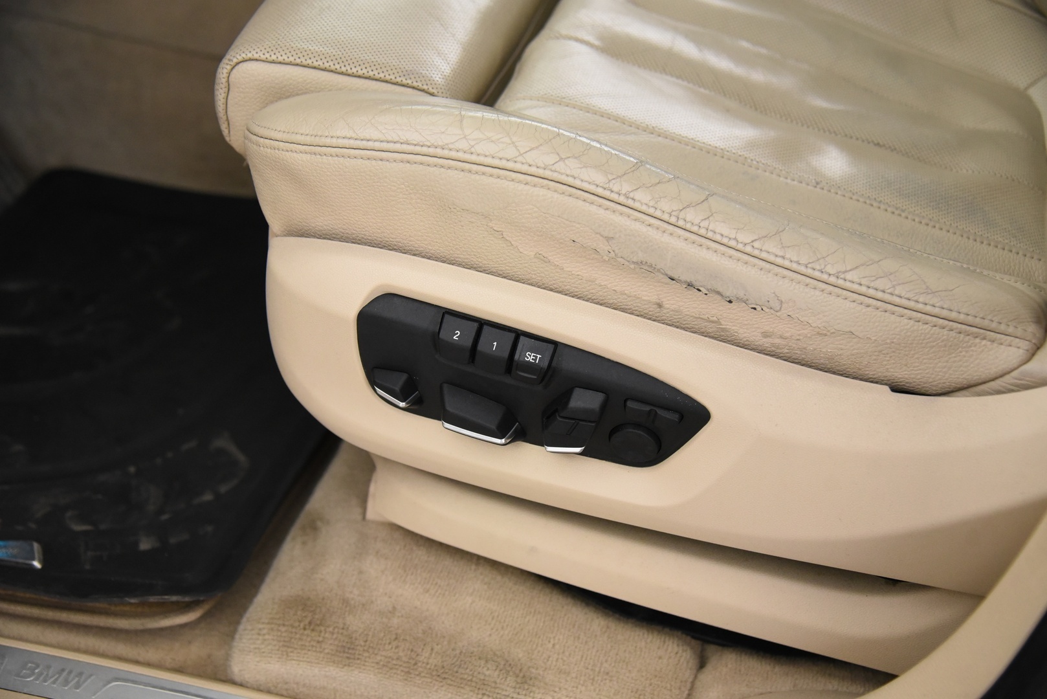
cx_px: 524
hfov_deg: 44.5
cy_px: 350
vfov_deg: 30.5
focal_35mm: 44
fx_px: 1280
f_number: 4
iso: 4000
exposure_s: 1/40
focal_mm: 44
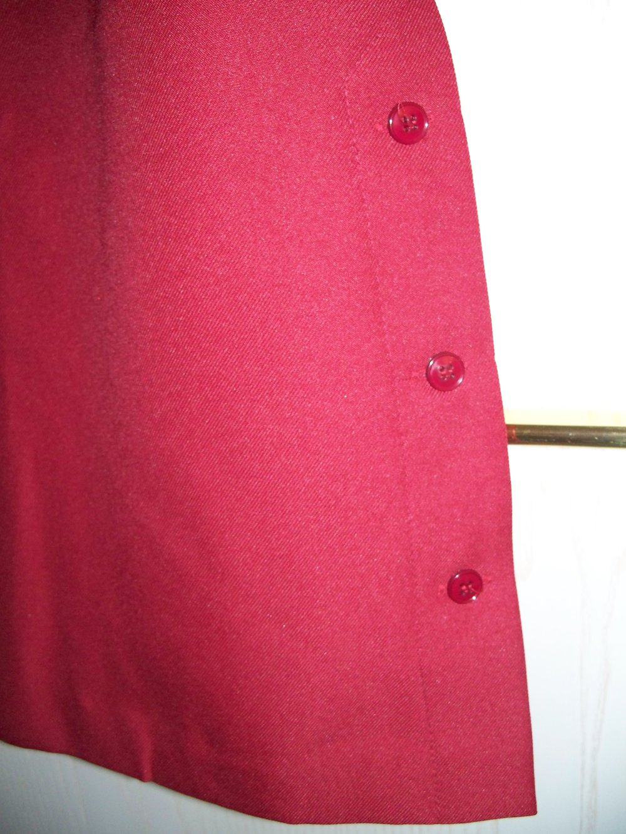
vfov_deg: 50.1
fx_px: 892
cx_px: 313
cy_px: 417
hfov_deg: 38.7
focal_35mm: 37
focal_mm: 7.8
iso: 400
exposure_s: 1/60
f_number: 2.8
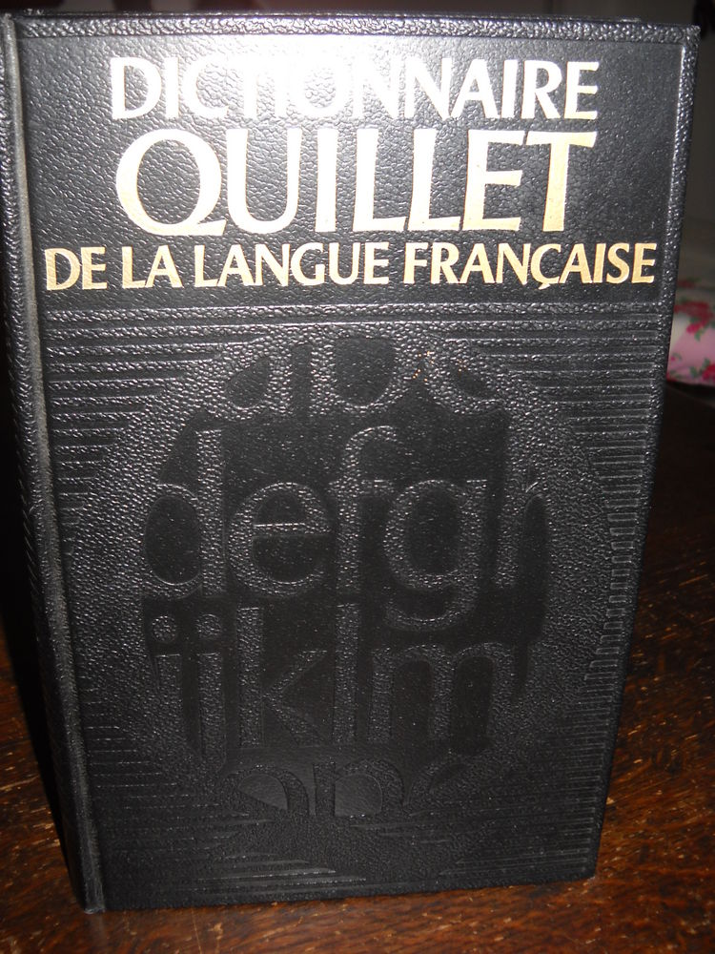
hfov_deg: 35.1
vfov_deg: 45.8
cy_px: 477
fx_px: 1129
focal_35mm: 41
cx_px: 358
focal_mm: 6.72
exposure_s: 1/30
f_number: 5.5
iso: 64
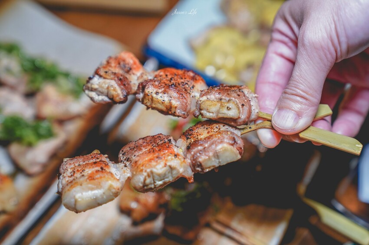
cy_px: 122
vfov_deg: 19.4
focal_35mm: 70
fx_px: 717
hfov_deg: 28.9
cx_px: 184
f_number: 3.5
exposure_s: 1/80
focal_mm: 70
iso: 500
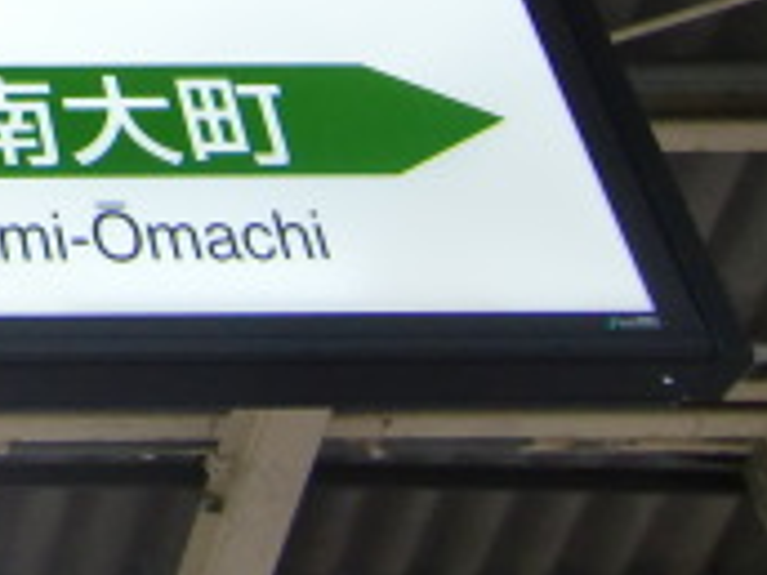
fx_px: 2304
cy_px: -276
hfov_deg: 15.9
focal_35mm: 104
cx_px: -638
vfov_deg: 13.4
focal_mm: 4.9
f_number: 2.6
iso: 125
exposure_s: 1/60
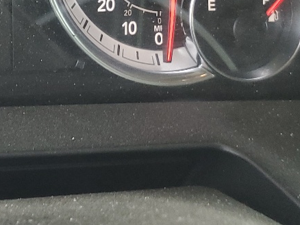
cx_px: -184
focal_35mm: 95
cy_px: -159
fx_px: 823
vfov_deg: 14.1
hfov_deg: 17.9
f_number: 1.5
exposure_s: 1/120
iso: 80
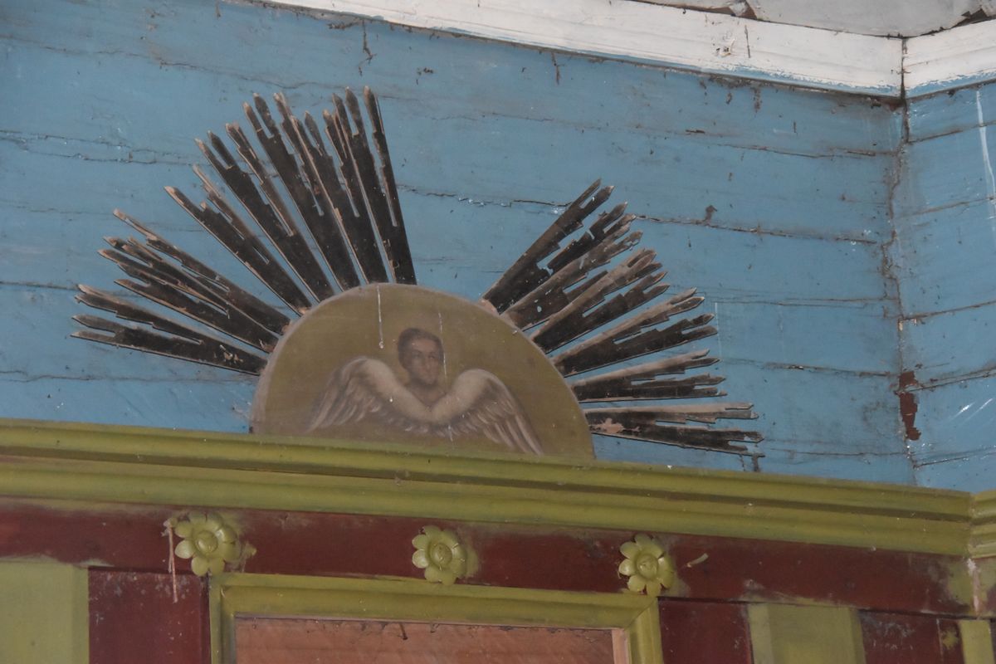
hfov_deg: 13.7
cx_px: 498
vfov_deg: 9.1
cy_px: 332
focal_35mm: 150
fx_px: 4150
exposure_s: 1/60
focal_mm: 100
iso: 6400
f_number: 5.3
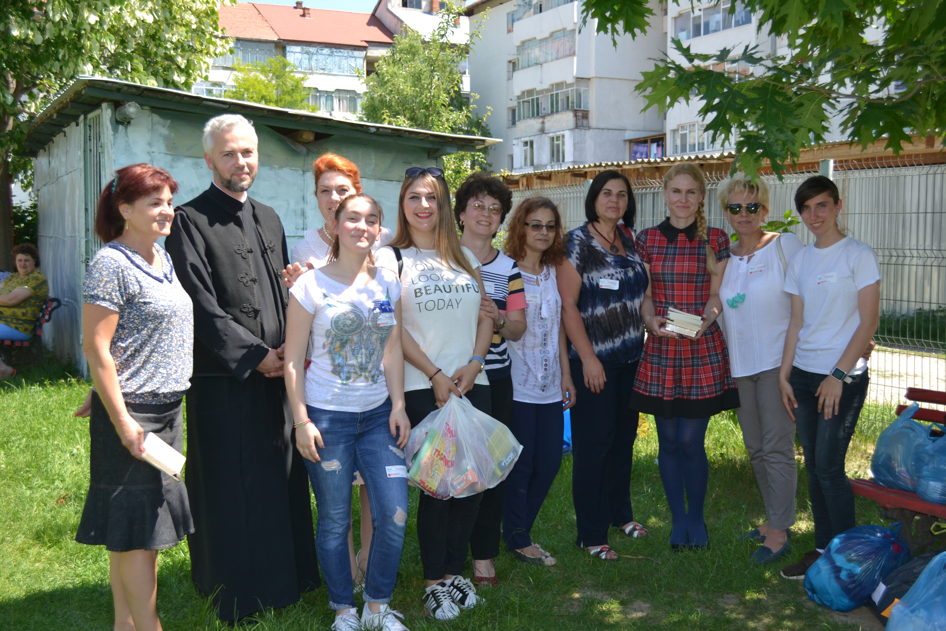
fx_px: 1025
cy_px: 316
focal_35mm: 39
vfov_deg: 34.2
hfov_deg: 49.6
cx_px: 473
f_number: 4.2
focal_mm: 26
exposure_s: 1/200
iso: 100
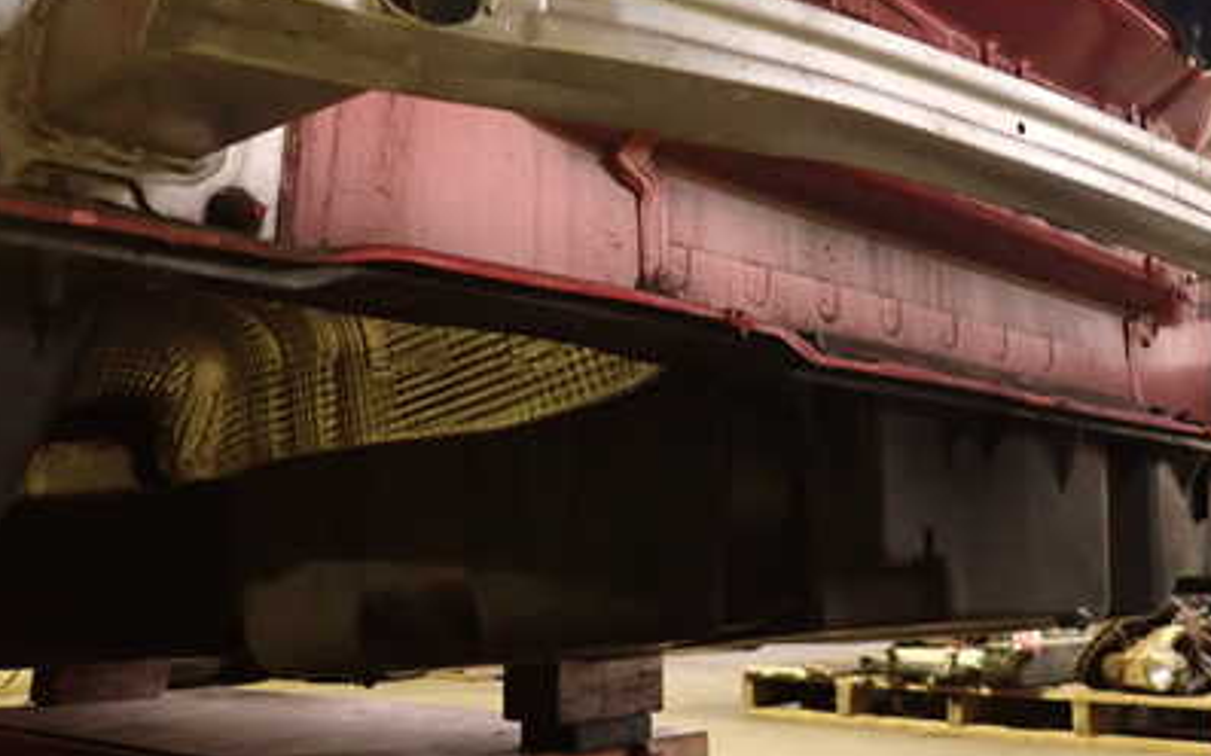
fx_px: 1320
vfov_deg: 31.4
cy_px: 180
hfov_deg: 49.1
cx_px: 695
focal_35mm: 40
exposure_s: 1/15
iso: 800
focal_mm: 4.5
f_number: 2
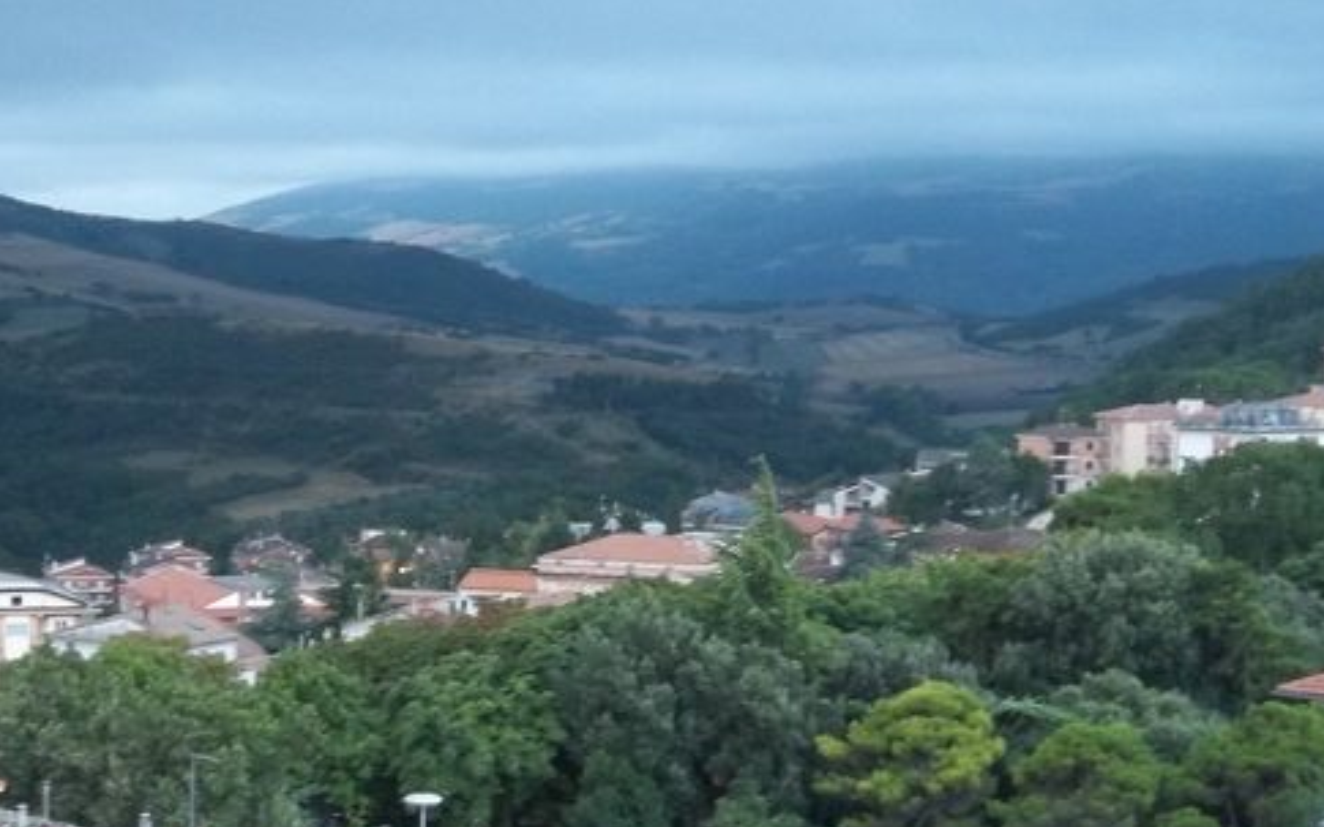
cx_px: 554
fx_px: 2742
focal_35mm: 76
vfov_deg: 17.1
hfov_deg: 27.1
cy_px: 474
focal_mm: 10.42
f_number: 5.34
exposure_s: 1/10
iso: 291
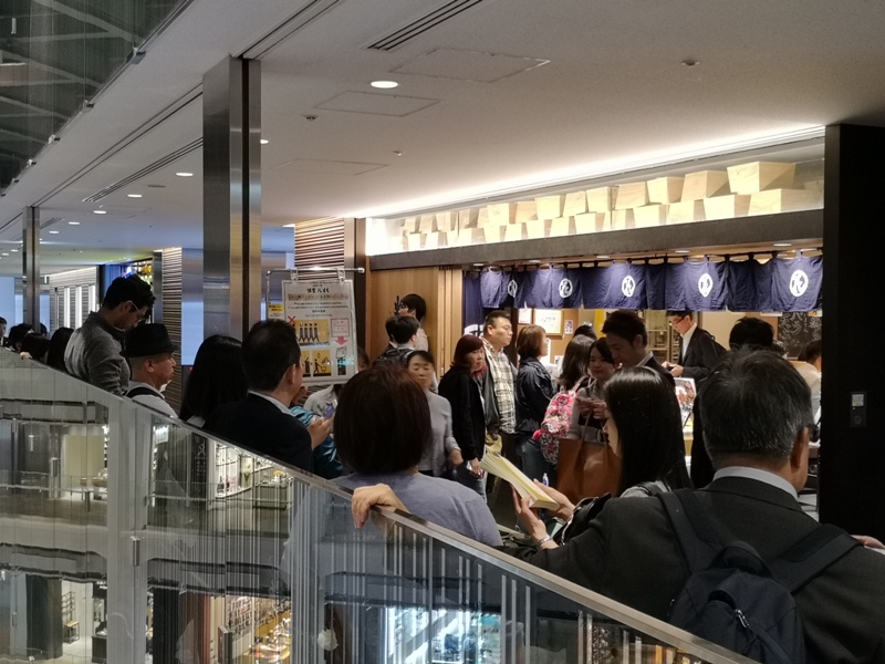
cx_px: 442
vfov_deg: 33.6
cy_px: 332
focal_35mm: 43
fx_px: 1099
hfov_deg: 43.9
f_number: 1.8
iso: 200
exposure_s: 1/33.3
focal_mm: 3.95
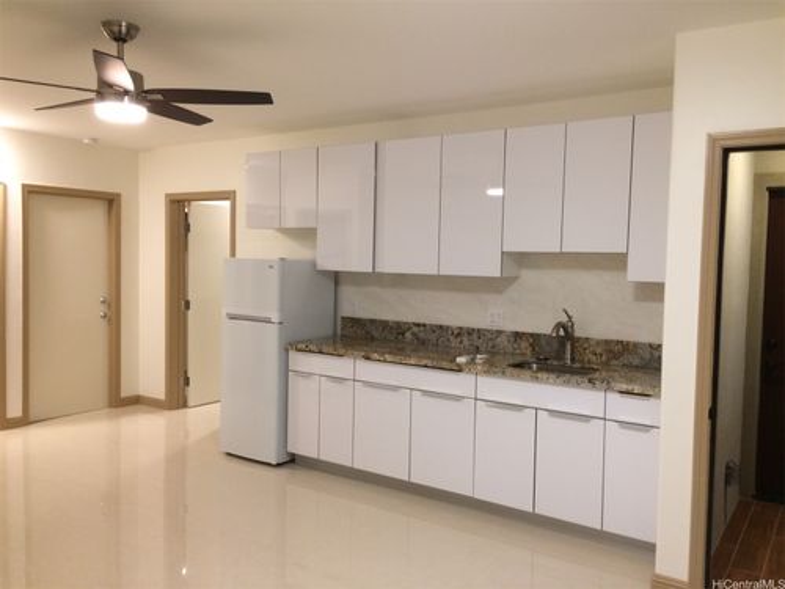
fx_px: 658
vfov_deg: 48.2
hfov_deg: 61.7
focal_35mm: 29
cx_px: 392
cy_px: 294
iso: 125
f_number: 2.2
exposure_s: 1/30
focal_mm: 4.15
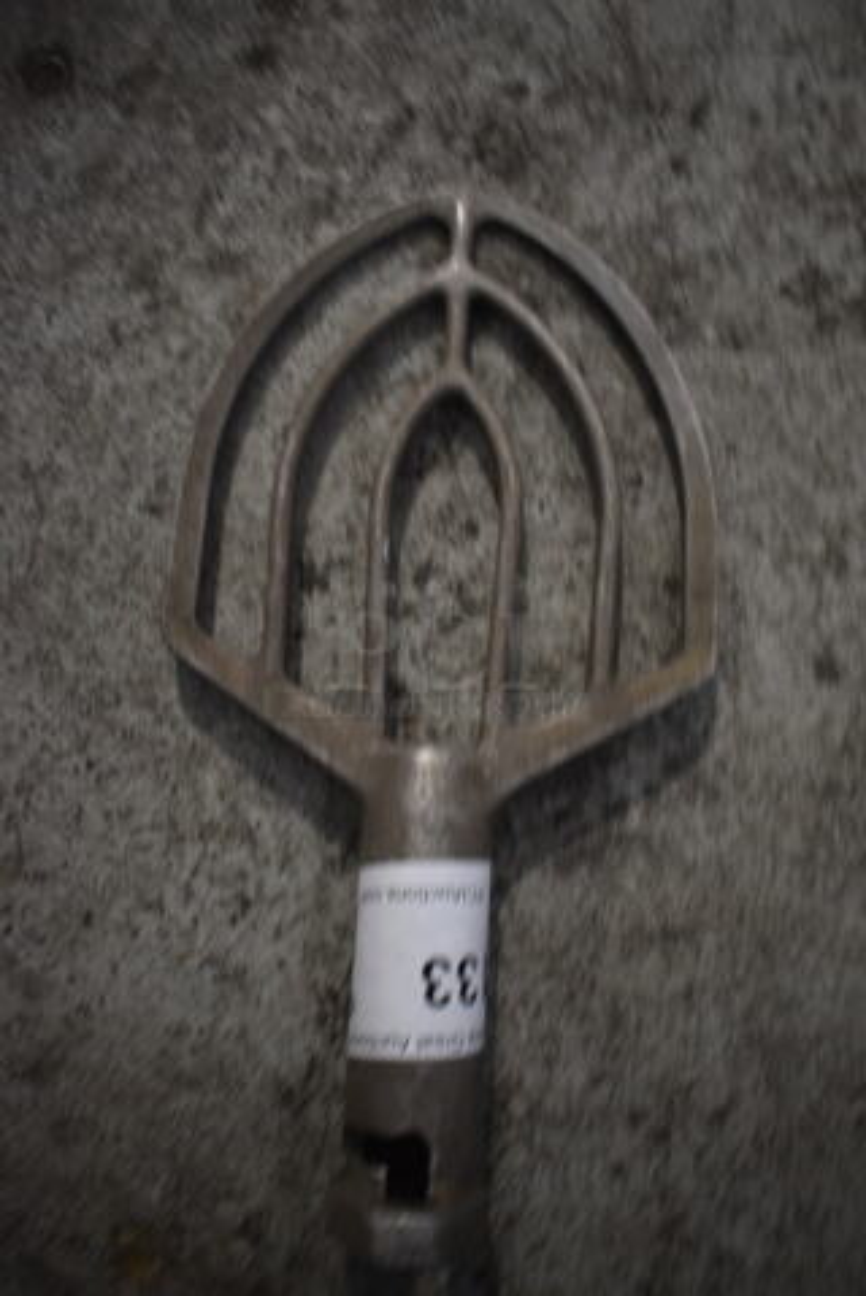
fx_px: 1081
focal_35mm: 30
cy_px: 648
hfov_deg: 43.7
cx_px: 433
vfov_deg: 61.9
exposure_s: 1/125
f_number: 3.5
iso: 1400
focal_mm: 20
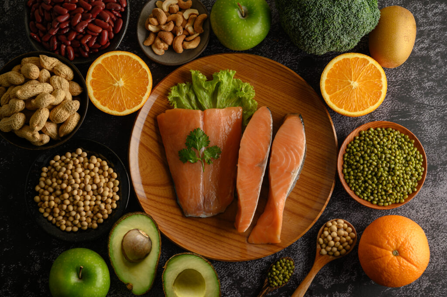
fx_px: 744
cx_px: 224
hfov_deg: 33.4
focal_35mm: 60
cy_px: 148
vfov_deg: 22.6
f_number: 8
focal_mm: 60
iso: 100
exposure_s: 1/125
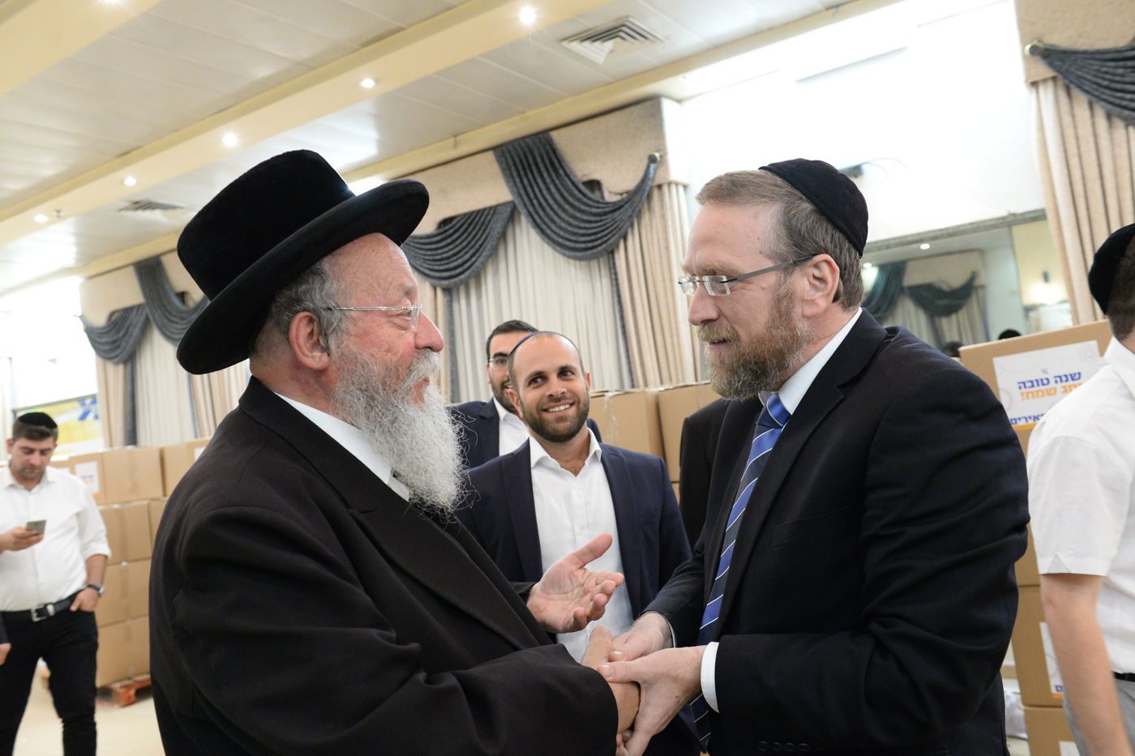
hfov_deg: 63.7
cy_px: 378
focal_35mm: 29
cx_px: 568
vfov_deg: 45.0
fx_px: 914
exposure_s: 1/100
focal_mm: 29
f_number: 4.5
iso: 4000
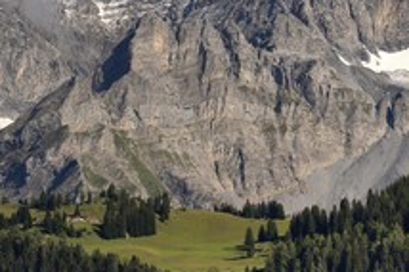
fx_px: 4458
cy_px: 61
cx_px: 340
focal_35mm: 393
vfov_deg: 3.5
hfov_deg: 5.2
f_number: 14
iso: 200
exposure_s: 1/250
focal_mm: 200
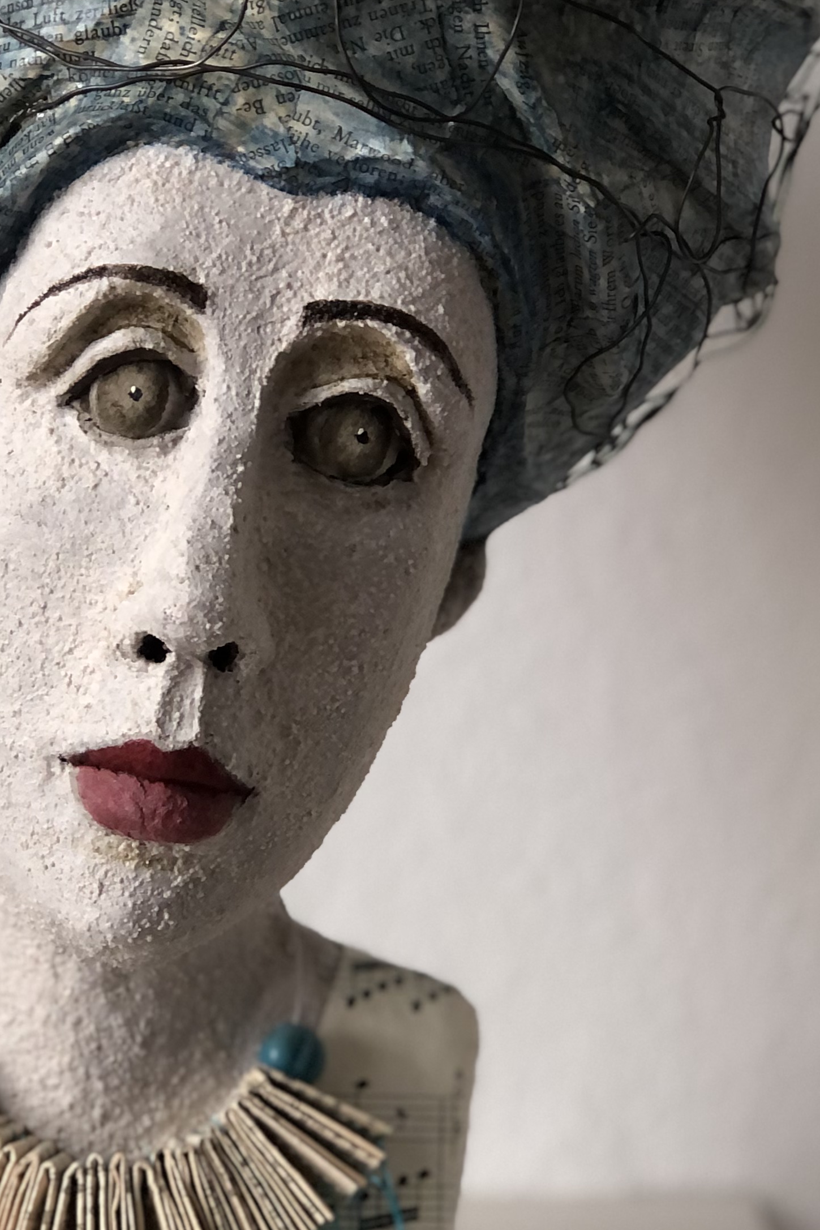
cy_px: 585
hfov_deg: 12.4
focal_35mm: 110
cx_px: 168
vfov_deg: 18.6
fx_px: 3757
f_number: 2.8
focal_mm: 6.6
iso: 100
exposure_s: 1/30
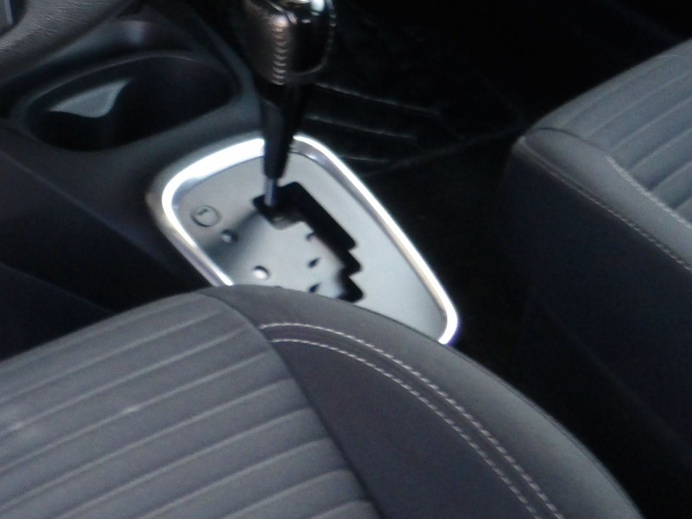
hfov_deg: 19.5
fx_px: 1939
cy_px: -172
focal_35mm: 97
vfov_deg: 14.5
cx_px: -48
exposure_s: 1/28
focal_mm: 6.2
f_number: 4.5
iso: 200
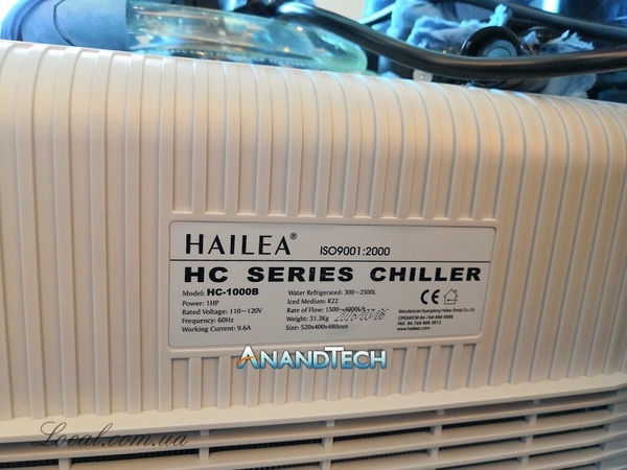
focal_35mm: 27
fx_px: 489
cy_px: 235
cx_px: 314
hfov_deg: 65.3
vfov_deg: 51.4
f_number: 1.8
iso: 320
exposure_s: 1/60
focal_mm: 3.95
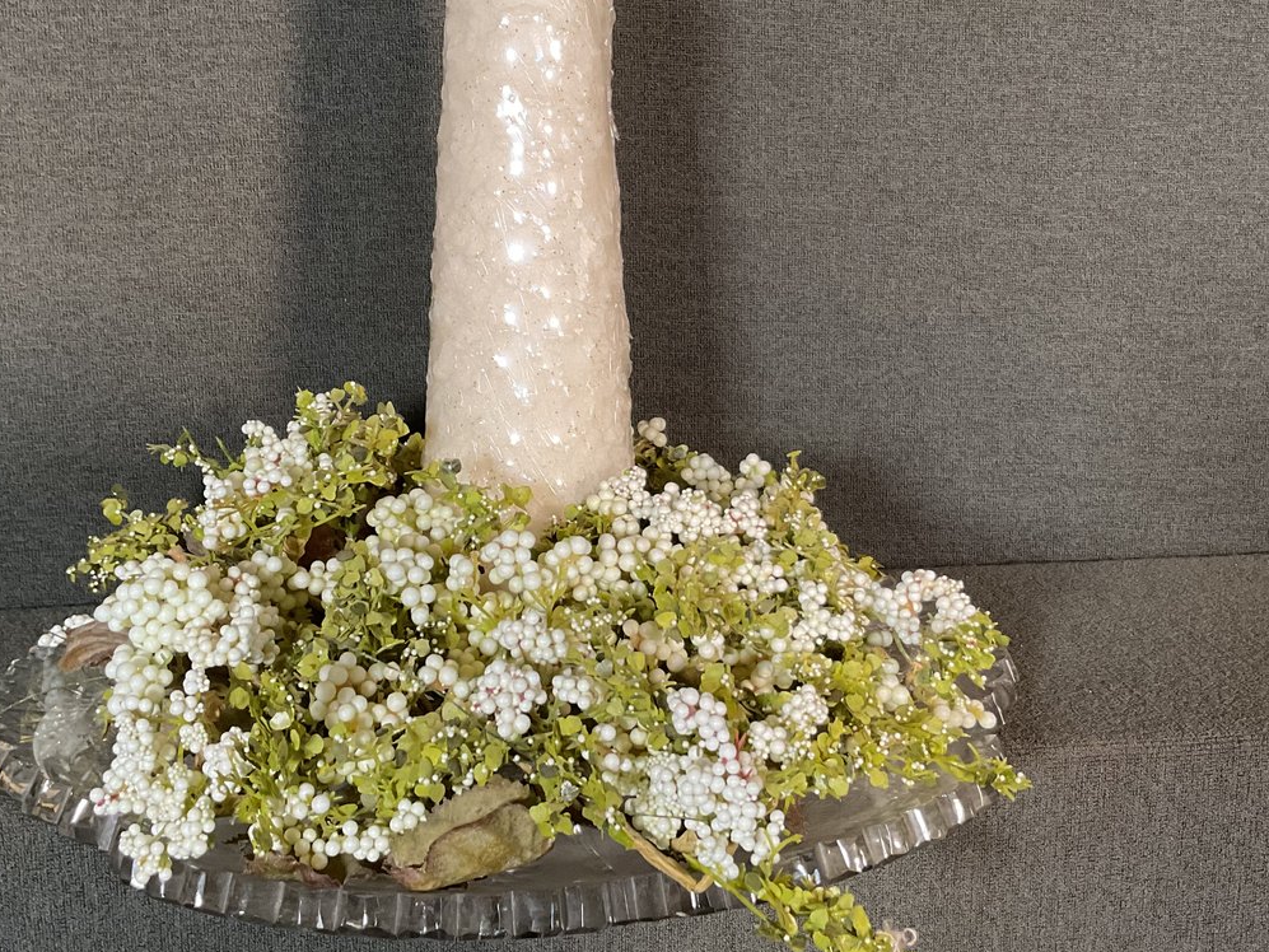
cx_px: 601
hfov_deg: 42.9
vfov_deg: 32.8
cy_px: 417
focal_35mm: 44
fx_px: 1613
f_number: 1.8
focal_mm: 3
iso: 100
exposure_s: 1/50
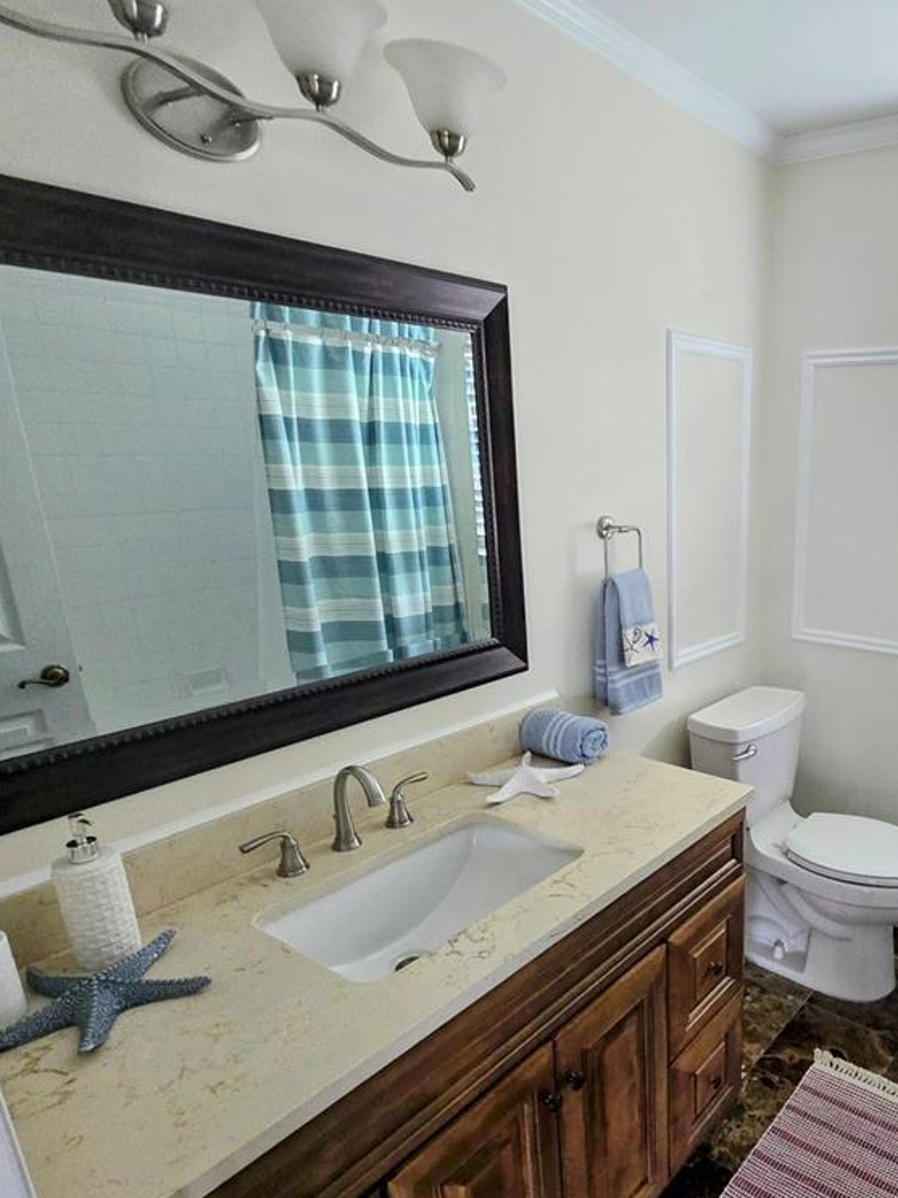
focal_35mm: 21
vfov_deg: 78.4
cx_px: 719
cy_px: 693
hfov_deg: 58.5
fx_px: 727
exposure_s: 1/60
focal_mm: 2.2
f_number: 2.2
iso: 320
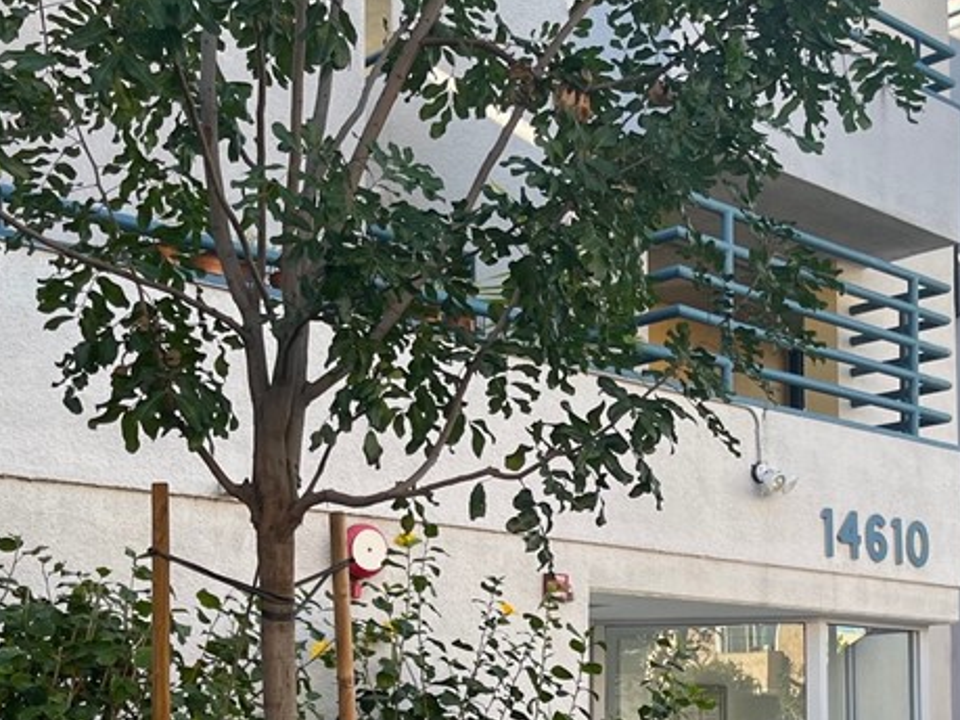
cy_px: 592
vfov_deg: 24.7
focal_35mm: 58
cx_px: 782
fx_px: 1608
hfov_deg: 32.2
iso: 50
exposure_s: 1/542
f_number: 1.6
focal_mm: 5.1
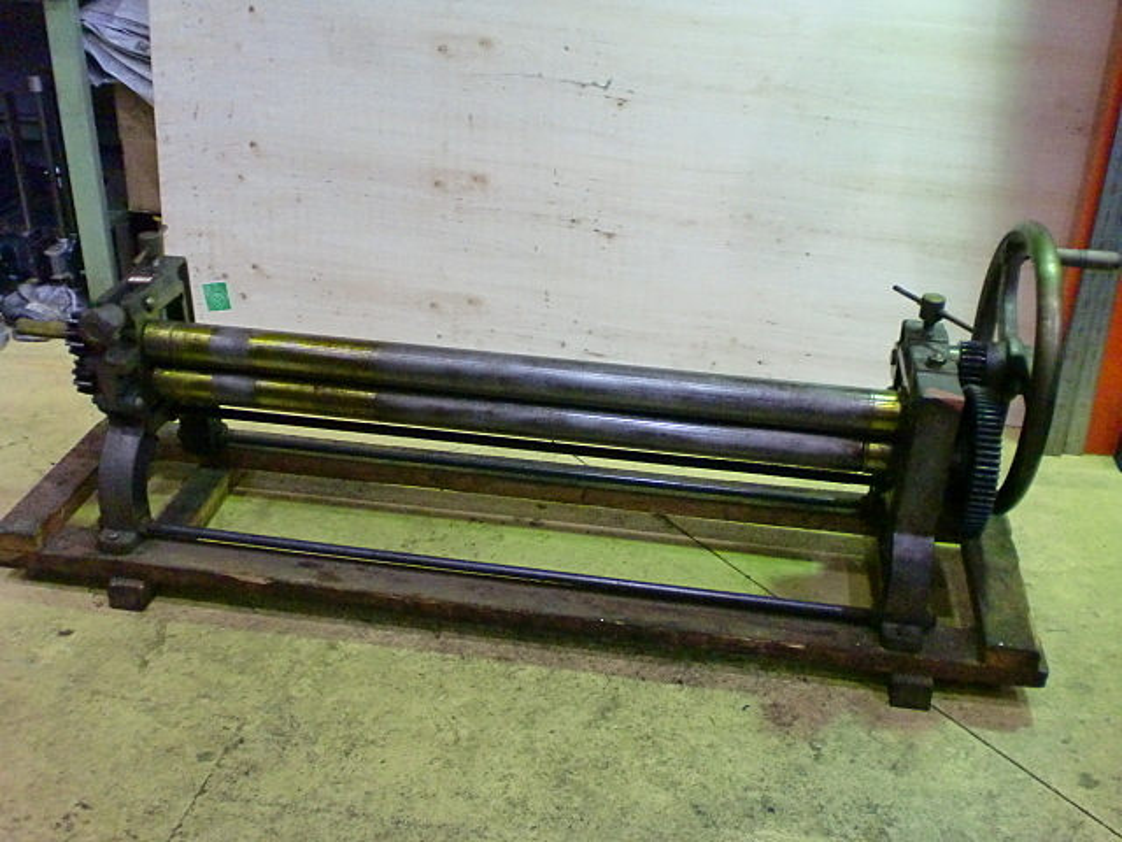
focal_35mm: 35
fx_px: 1134
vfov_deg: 40.7
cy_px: 421
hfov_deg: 52.6
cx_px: 561
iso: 640
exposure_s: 1/60
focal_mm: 6.3
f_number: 3.1
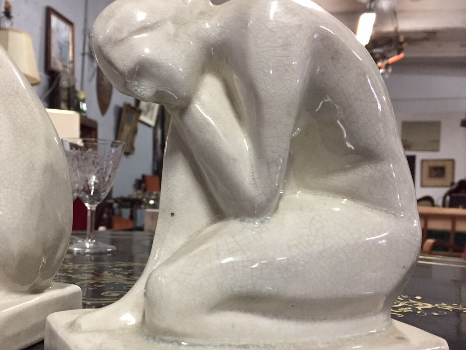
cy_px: 202
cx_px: 197
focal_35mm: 39
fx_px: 525
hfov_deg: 47.7
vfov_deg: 36.7
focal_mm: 4.15
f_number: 2.2
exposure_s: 1/20
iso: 250
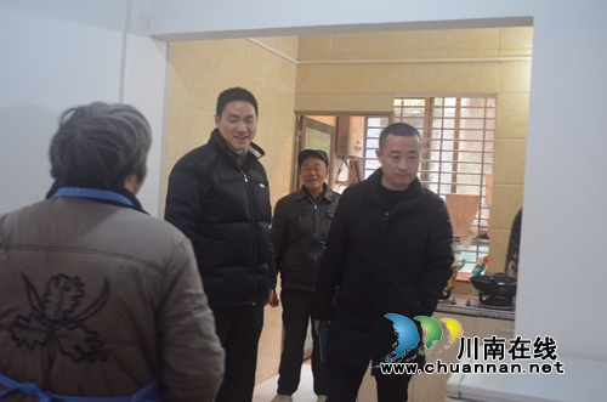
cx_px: 304
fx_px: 606
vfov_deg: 36.7
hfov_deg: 53.2
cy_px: 201
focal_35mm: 36
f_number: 4
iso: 2000
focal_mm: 24
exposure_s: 1/30
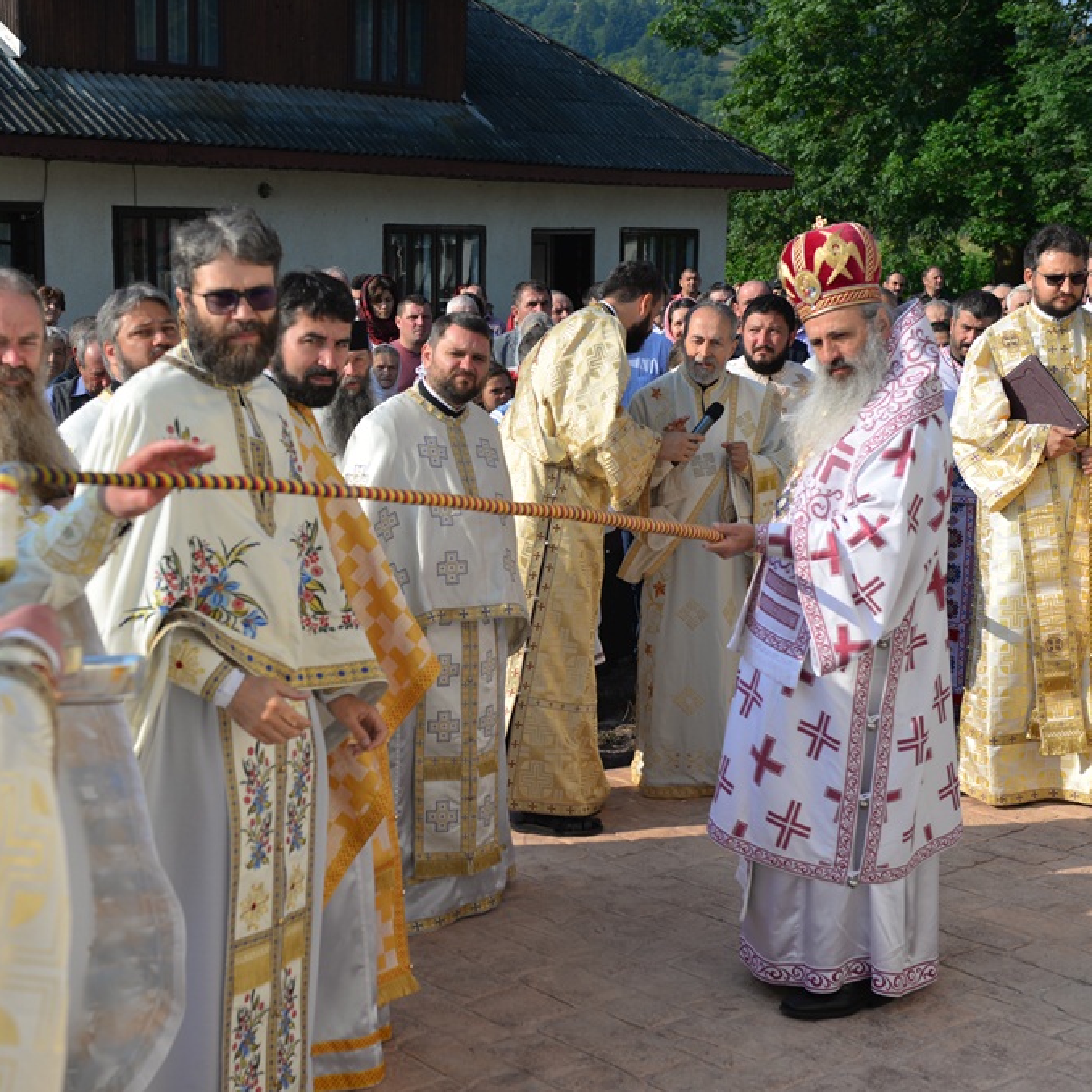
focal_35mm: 54
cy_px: 545
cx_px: 408
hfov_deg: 31.5
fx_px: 1927
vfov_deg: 31.6
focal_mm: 42
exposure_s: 1/640
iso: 100
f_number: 4
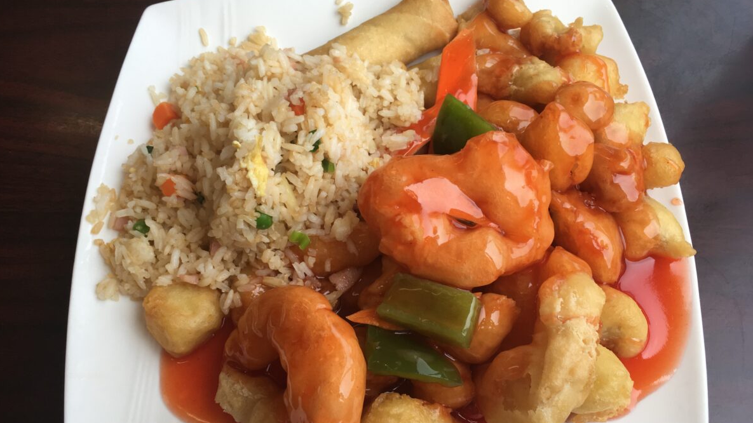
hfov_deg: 61.0
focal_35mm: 32
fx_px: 639
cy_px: 250
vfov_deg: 36.5
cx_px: 374
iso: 32
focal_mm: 4.15
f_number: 2.2
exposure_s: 1/120
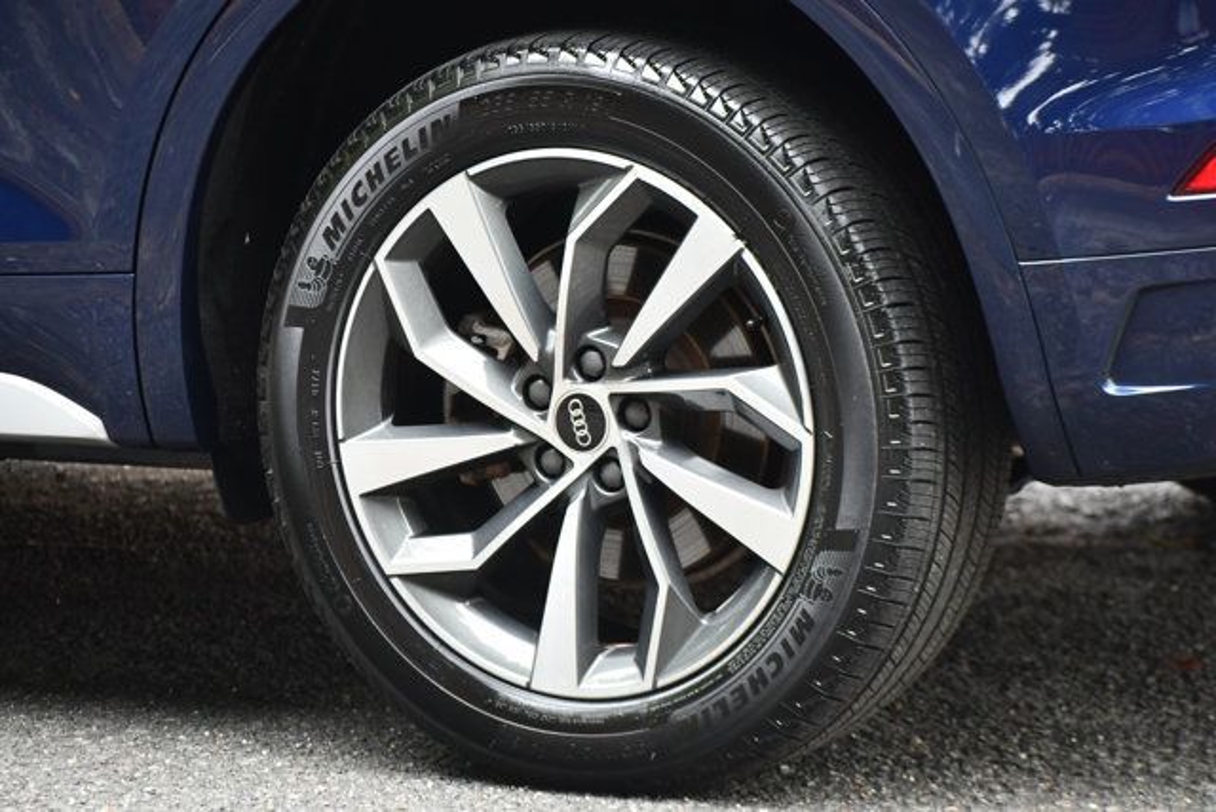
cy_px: 406
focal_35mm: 195
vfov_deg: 7.0
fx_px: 6588
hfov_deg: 10.5
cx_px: 608
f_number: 4.8
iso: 900
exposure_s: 1/125
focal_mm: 130
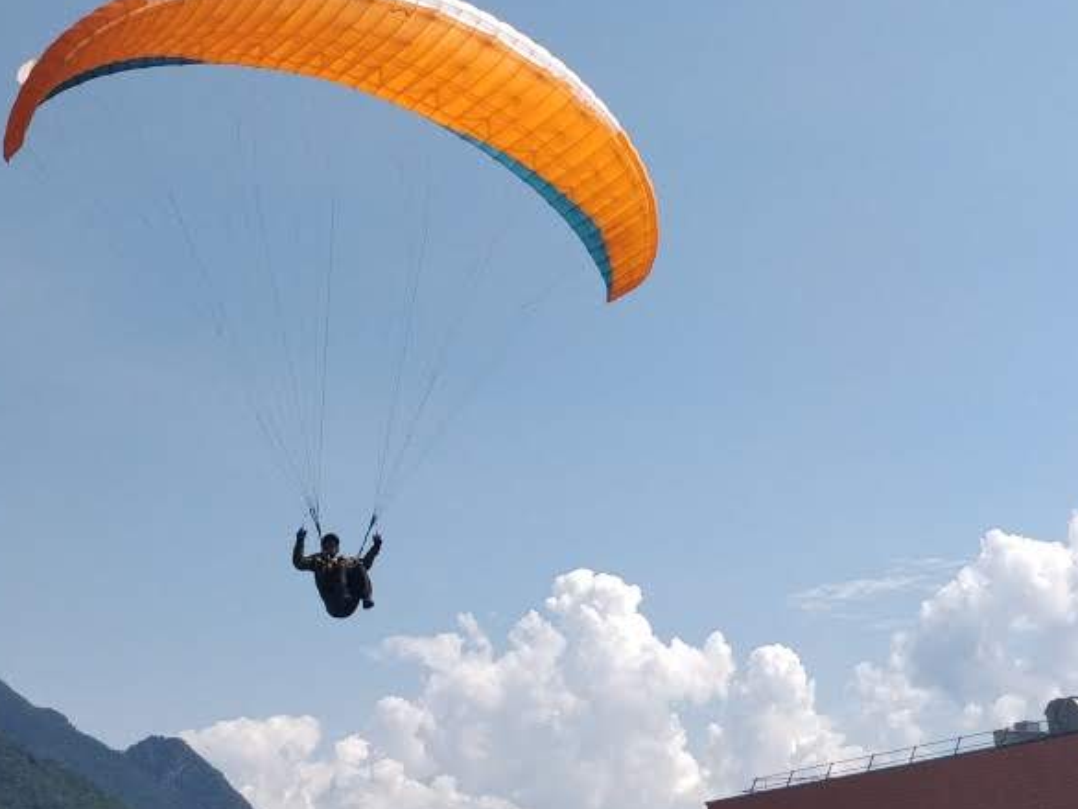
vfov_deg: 34.1
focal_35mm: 42
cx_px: 507
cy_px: 287
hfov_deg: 44.8
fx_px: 1308
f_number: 1.7
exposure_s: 1/2354
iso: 125
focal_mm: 4.1
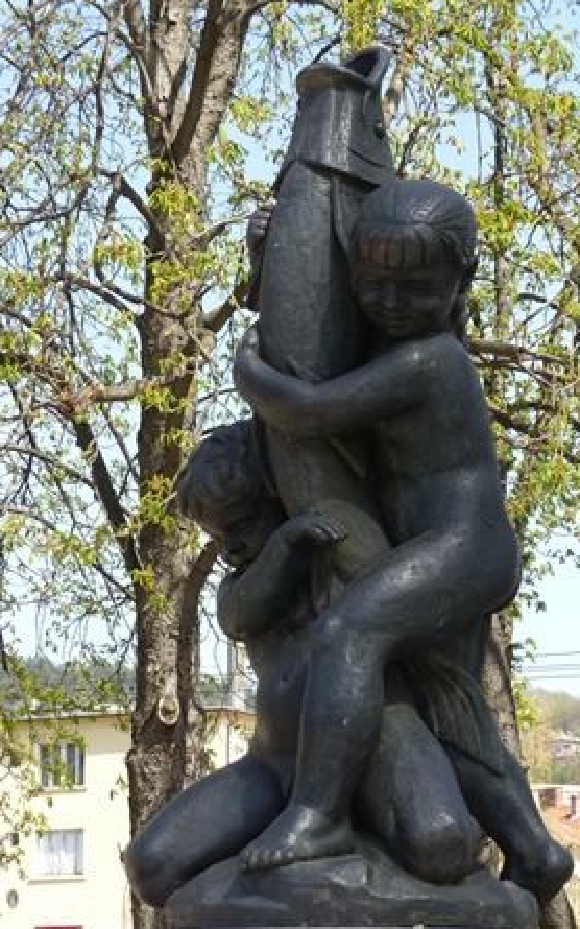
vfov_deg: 21.9
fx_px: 2403
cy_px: 463
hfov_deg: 13.8
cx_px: 346
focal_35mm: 95
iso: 100
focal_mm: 16
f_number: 4
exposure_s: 1/320
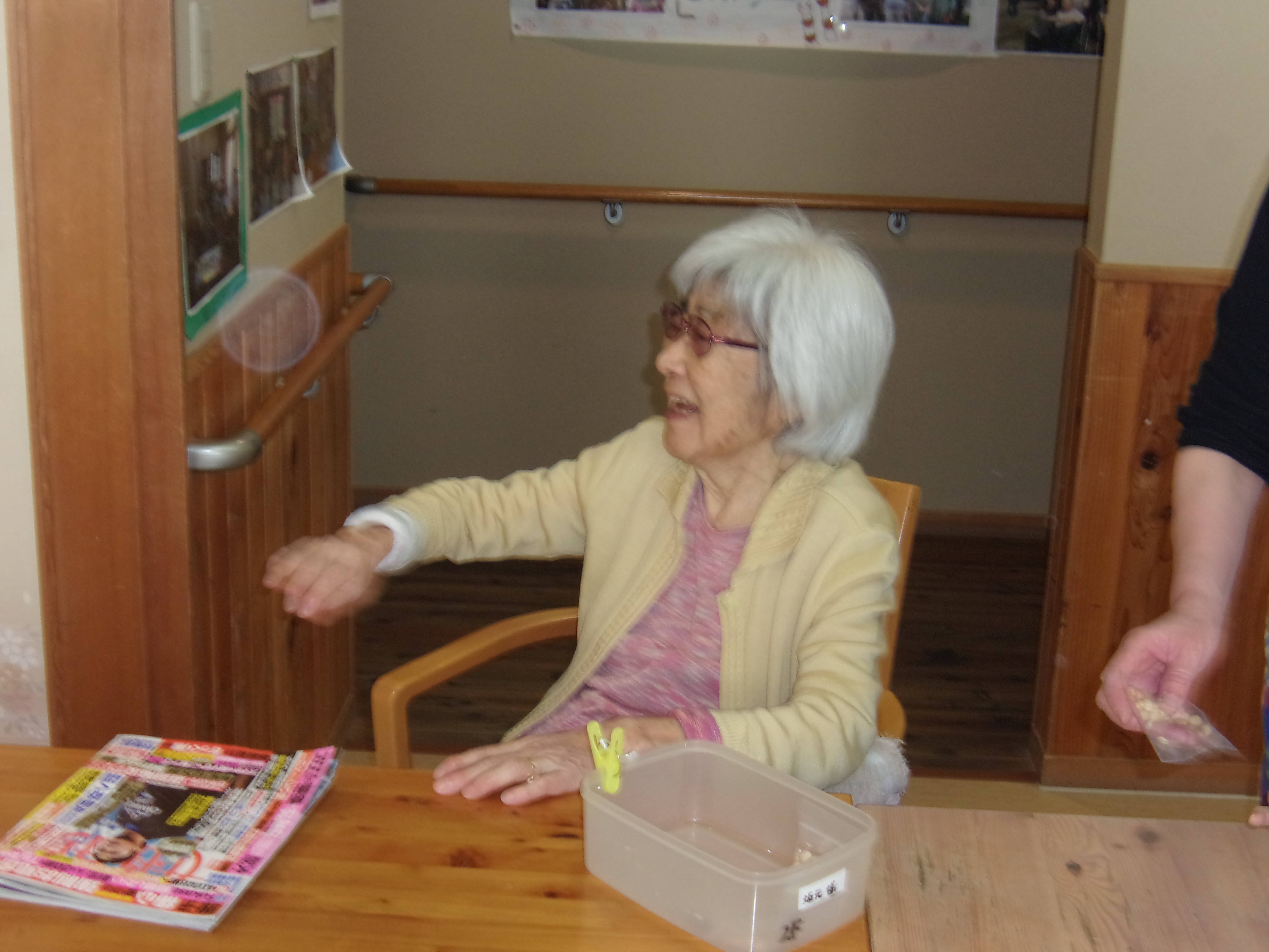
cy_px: 476
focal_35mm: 53
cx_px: 634
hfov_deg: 36.2
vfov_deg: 27.5
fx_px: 1943
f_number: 4.2
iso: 200
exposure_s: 1/34
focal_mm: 9.4
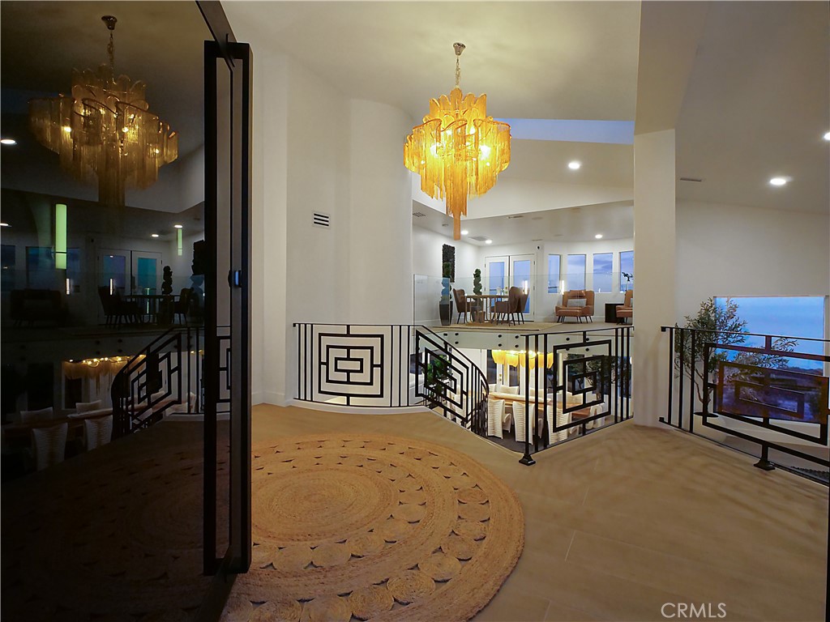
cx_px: 415
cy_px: 311
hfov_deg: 94.5
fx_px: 384
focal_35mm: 16
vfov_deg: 78.1
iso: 2500
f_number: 7.1
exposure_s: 1/50
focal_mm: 8
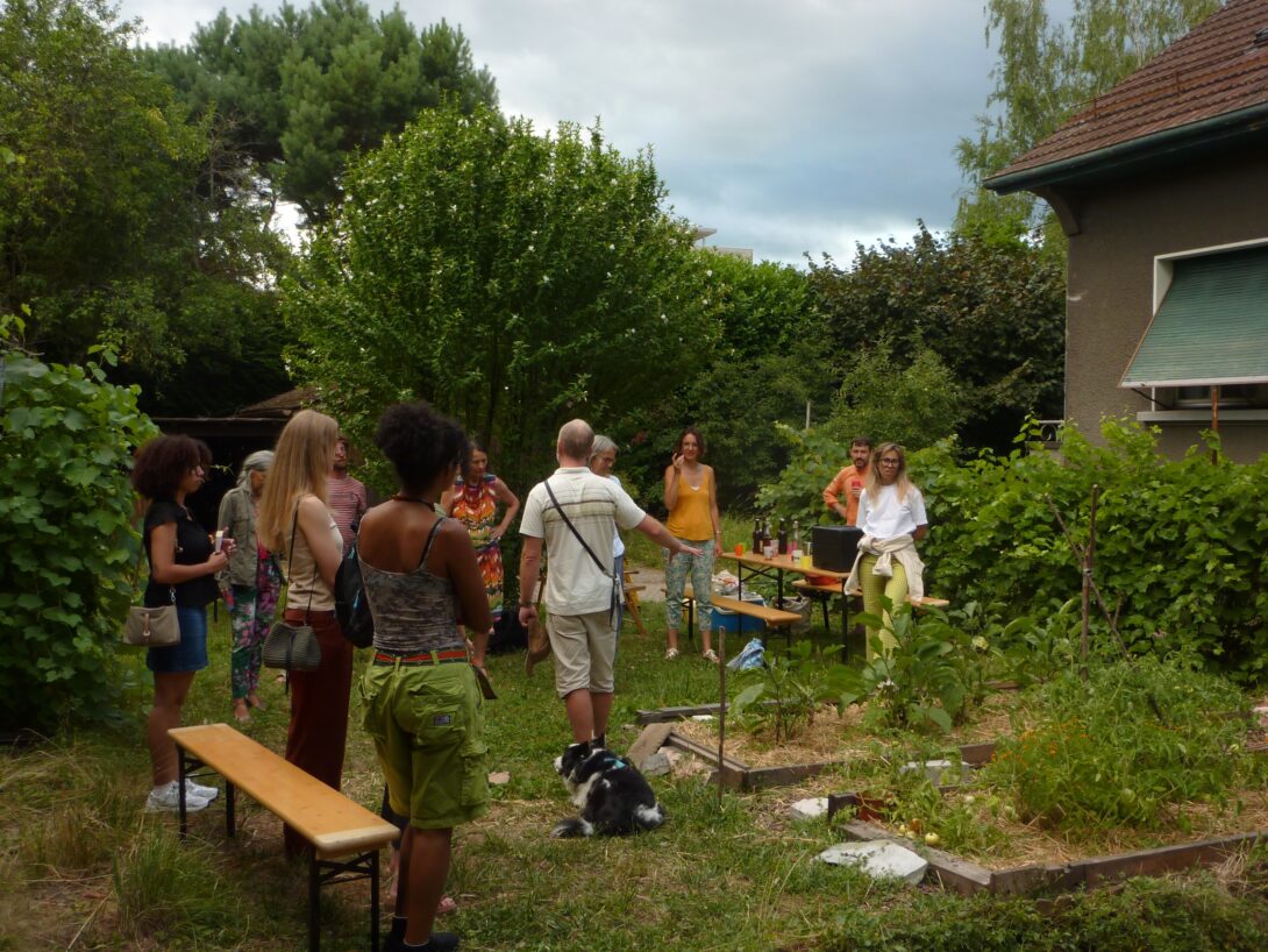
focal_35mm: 35
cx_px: 634
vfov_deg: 40.7
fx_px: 1282
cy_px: 476
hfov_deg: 52.6
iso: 80
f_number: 3.5
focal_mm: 5.7
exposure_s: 1/125
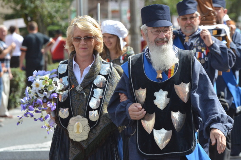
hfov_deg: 7.4
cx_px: 120
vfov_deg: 4.9
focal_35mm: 278
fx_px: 1854
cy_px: 80
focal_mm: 185
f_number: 6.3
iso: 1000
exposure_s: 1/2500
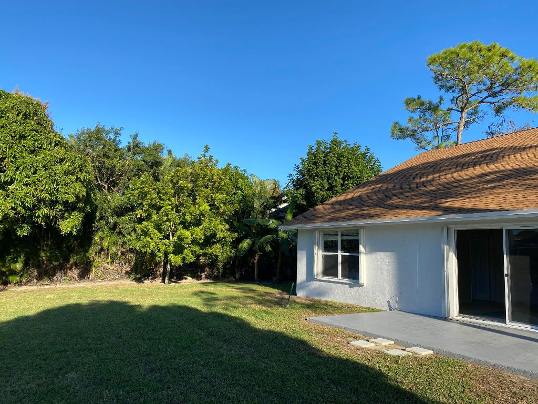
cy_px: 202
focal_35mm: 26
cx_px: 269
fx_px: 404
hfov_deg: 67.3
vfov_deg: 53.1
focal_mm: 4.25
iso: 32
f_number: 1.8
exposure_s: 1/1608
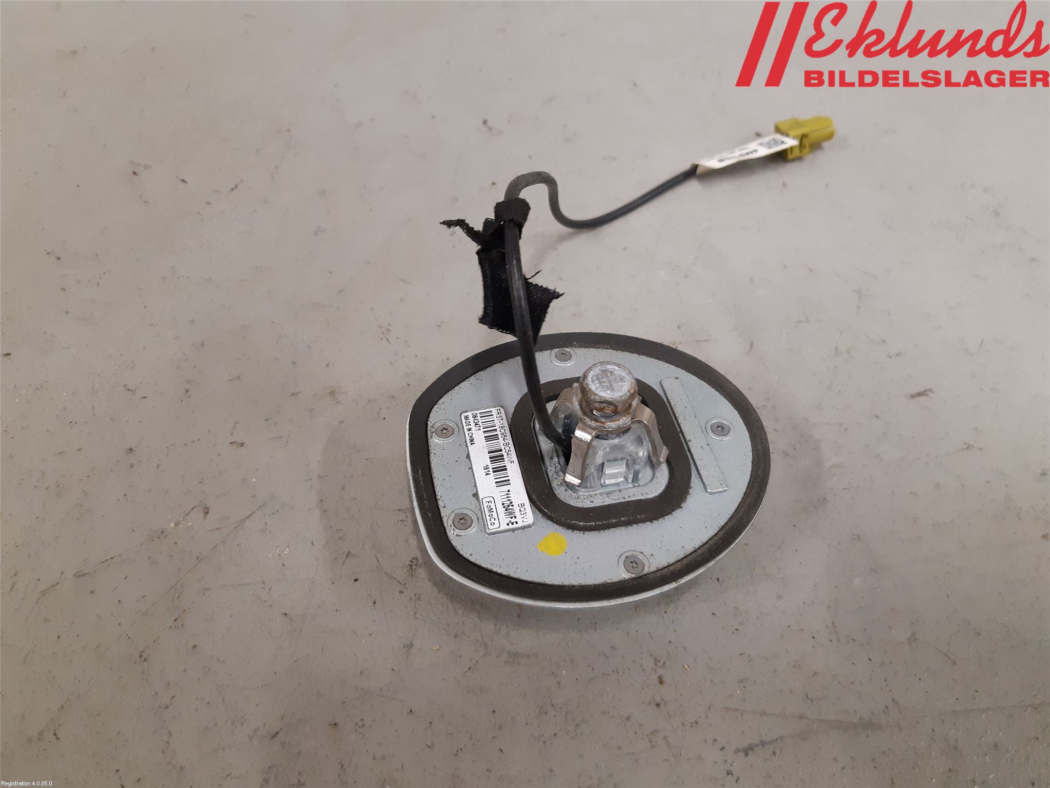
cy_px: 394
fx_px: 789
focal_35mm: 26
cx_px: 525
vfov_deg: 53.1
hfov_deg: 67.3
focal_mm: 3.93
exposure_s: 1/50
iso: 200
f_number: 1.7
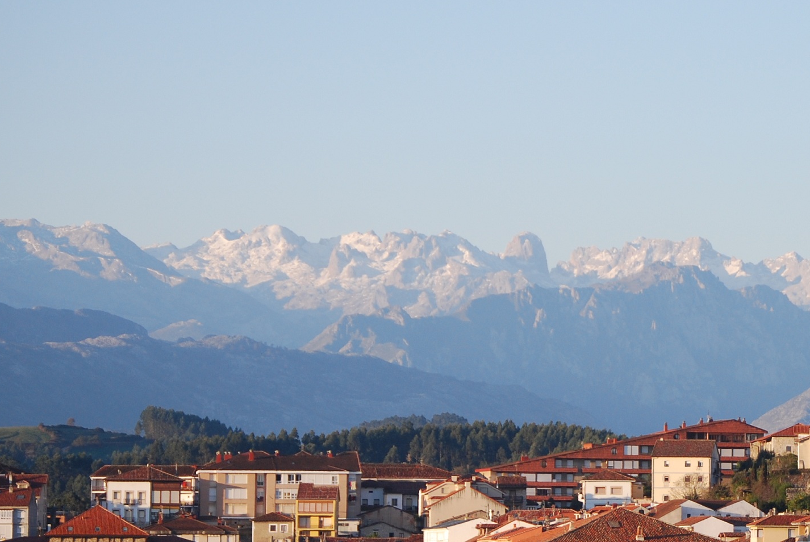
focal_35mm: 275
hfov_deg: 7.5
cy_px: 302
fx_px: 6194
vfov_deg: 5.0
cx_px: 671
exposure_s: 1/500
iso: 180
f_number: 5.6
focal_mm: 90
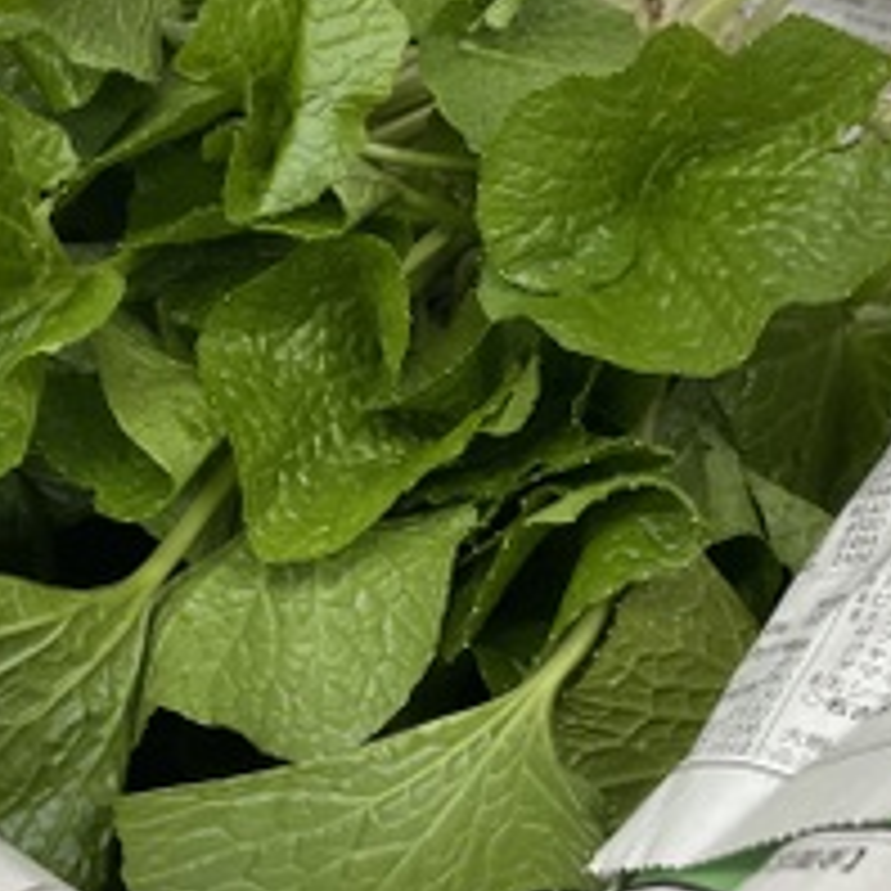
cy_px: 351
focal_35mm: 62
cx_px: 310
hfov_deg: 27.6
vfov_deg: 27.7
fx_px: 1806
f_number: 1.8
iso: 80
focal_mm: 3
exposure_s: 1/60
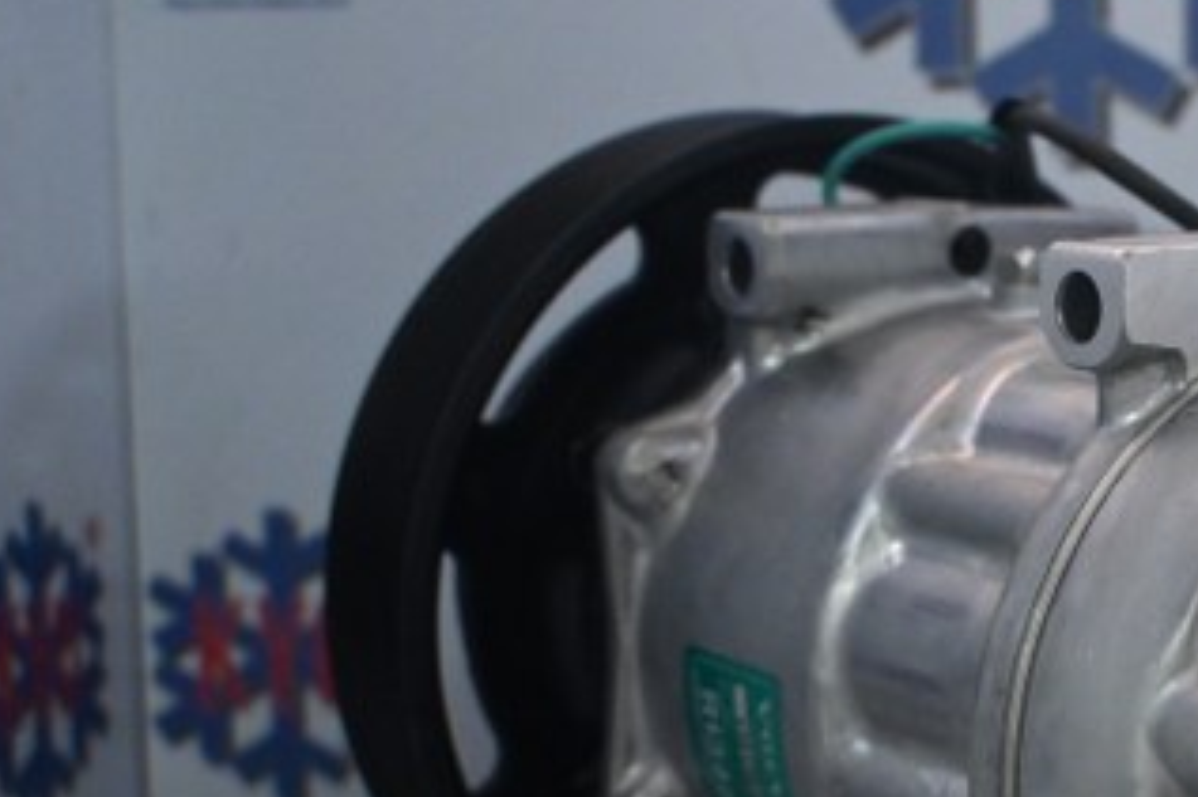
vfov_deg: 19.0
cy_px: 608
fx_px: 2360
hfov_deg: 27.5
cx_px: 1081
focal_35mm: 71
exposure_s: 1/60
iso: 4000
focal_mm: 25
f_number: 4.2
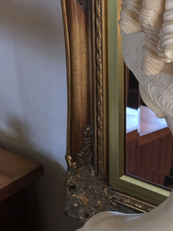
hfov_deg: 17.0
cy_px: 148
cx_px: 222
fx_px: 547
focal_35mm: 82
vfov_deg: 23.8
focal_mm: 4.15
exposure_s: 1/33
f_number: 2.2
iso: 40
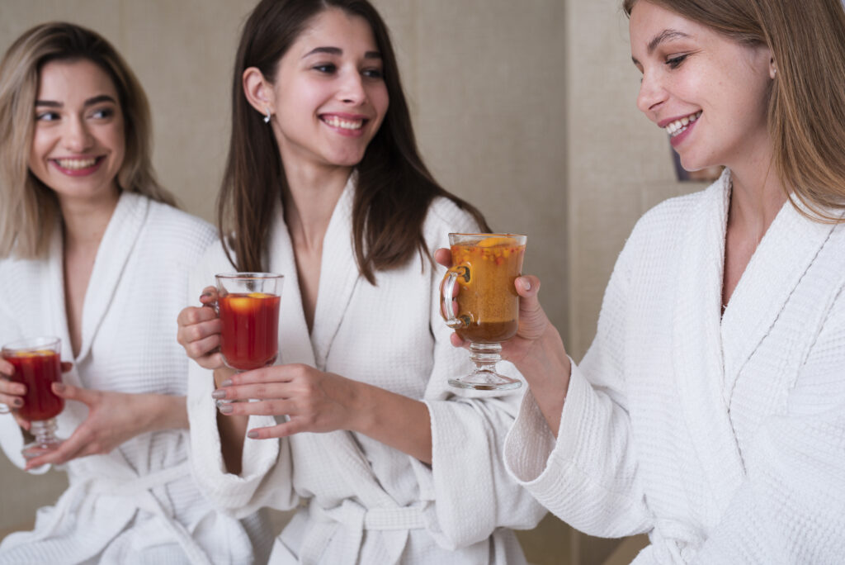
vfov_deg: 27.0
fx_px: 1174
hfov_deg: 39.6
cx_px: 422
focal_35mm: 50
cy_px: 282
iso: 320
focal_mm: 50
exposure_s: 1/125
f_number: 5
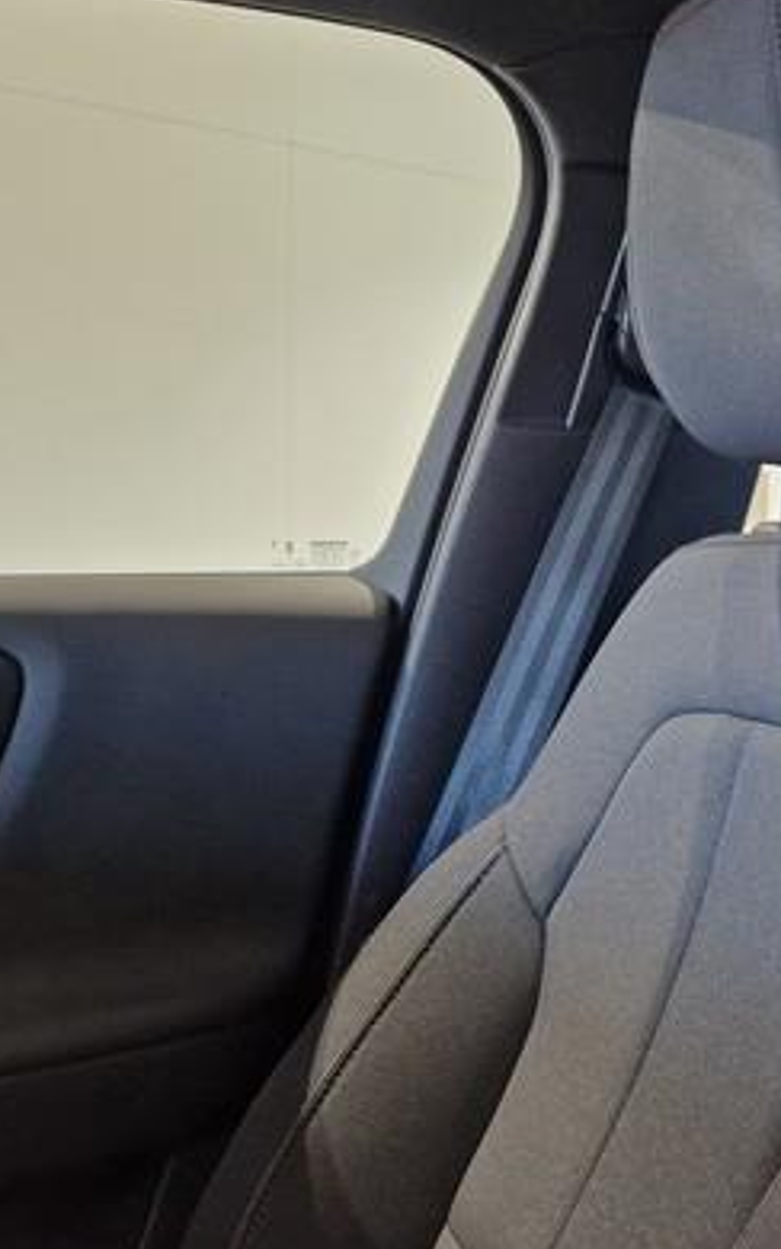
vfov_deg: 49.2
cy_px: 666
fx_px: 1361
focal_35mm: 40
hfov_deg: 27.7
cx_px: 963
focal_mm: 5.4
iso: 400
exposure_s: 1/100
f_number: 1.8
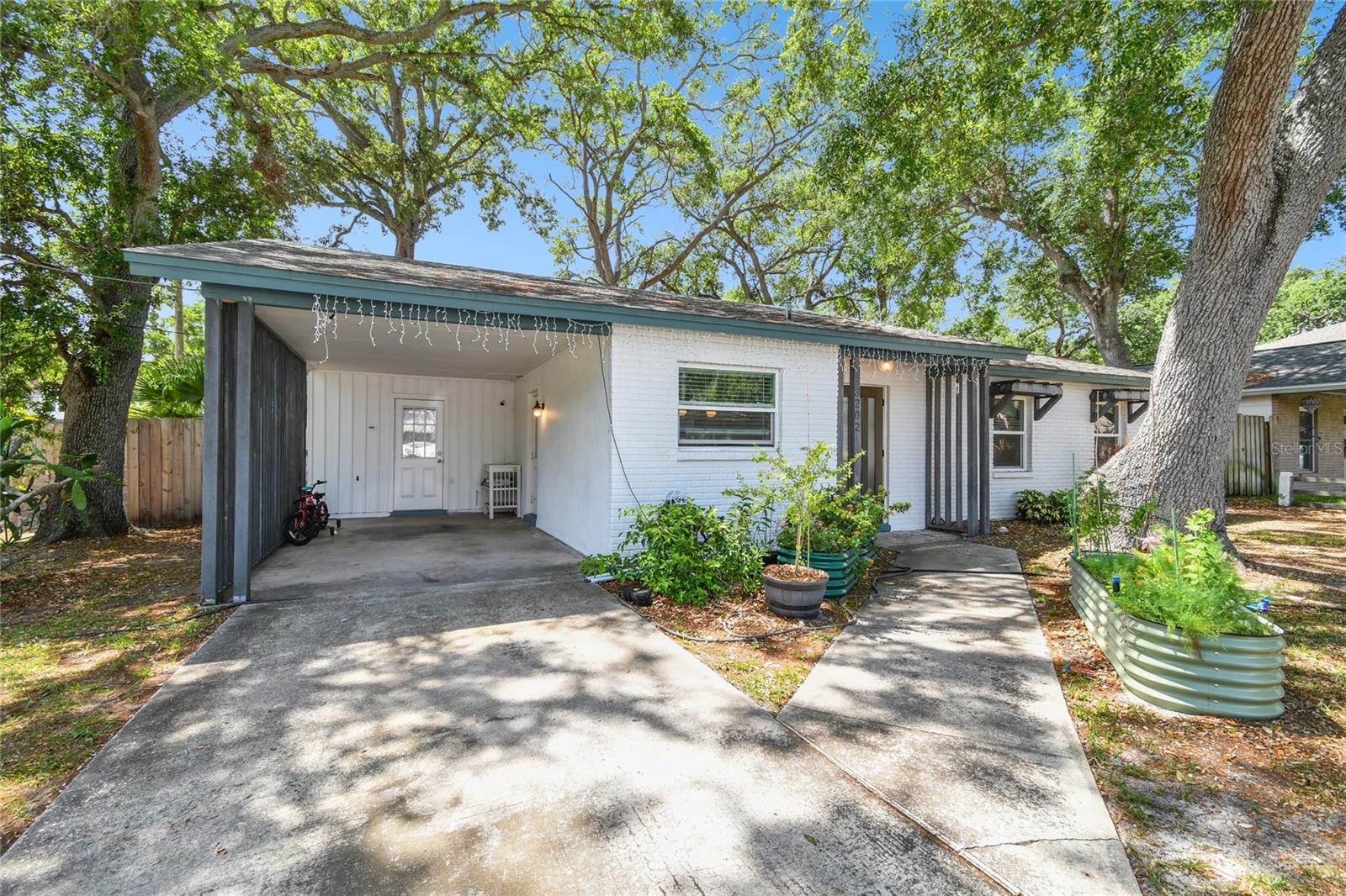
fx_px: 561
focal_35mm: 15
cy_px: 448
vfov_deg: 77.3
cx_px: 673
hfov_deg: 100.4
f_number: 7.1
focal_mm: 10
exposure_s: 1/200
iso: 100
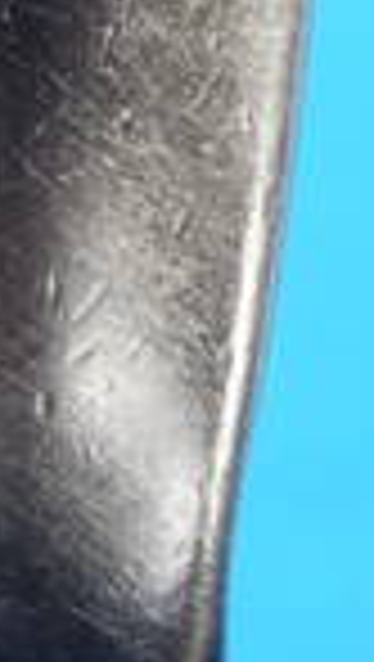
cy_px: -185
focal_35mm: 398
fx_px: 6997
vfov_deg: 5.4
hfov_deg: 3.1
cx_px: 108
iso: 800
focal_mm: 42
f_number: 5.6
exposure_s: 1/80
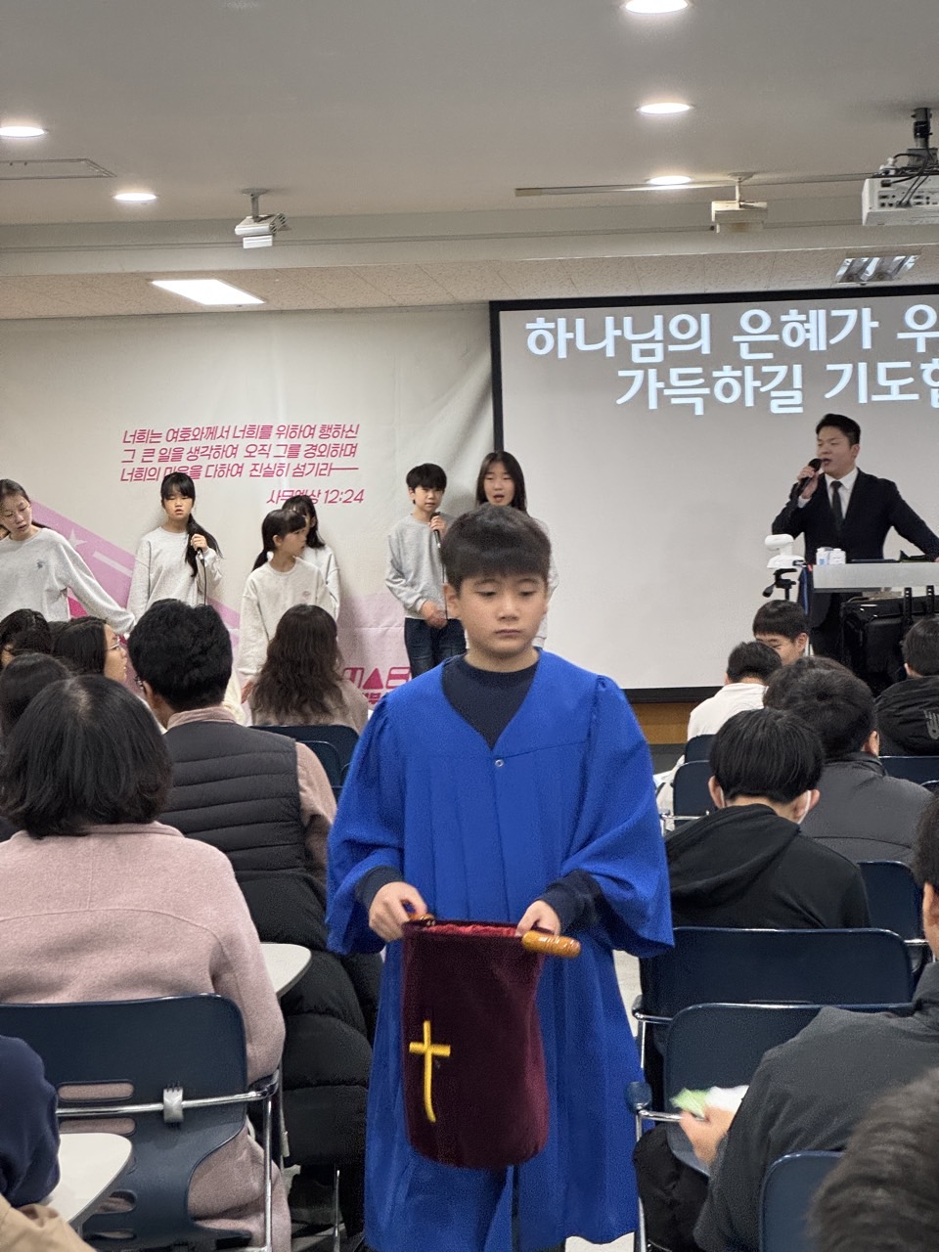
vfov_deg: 25.3
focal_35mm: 77
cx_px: 470
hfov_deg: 19.1
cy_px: 626
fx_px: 2785
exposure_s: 1/60
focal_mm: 9
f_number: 2.8
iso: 320
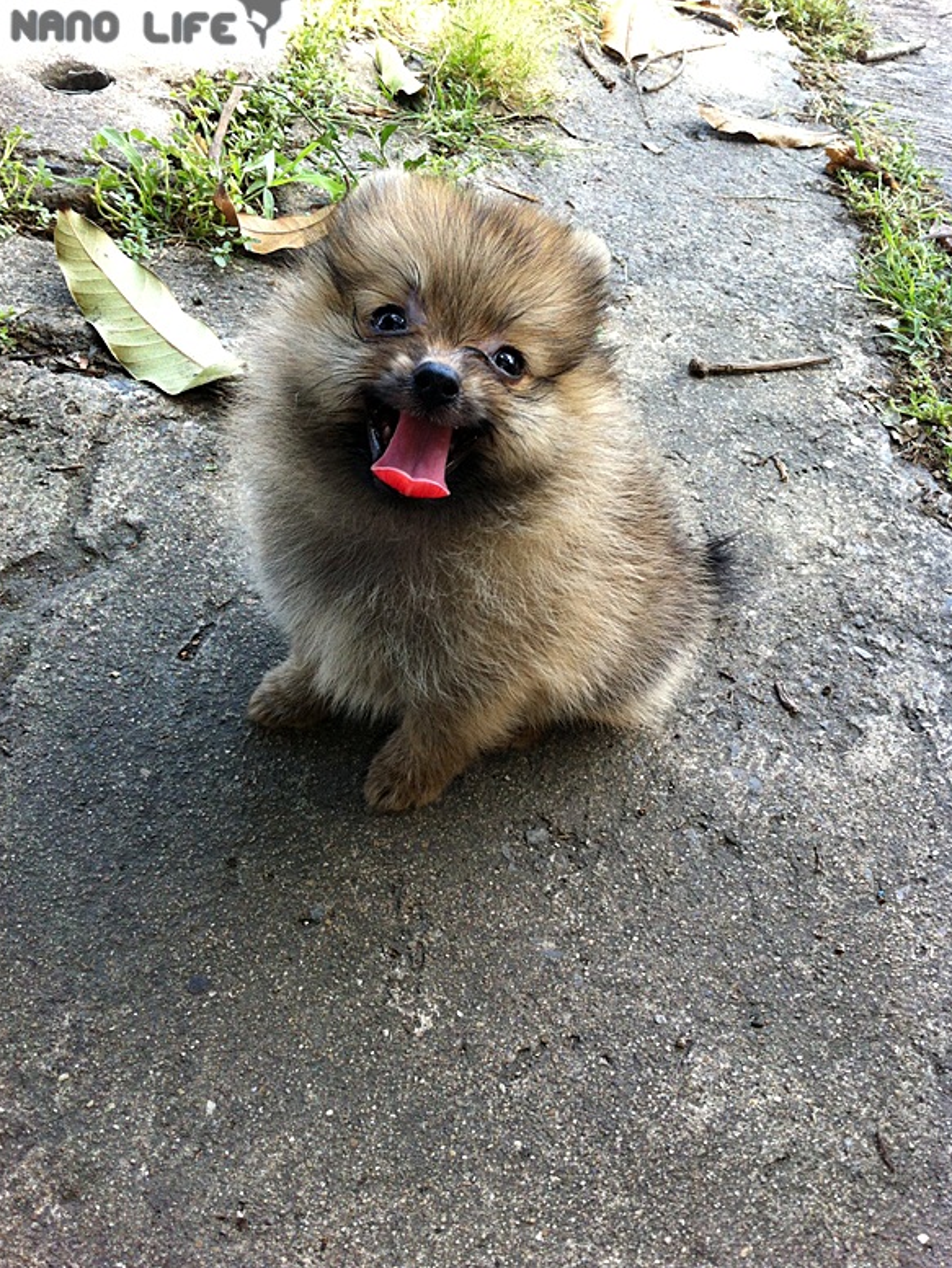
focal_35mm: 36
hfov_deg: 39.7
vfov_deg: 51.3
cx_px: 475
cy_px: 625
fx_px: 1320
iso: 80
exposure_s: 1/120
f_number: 2.8
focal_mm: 3.85
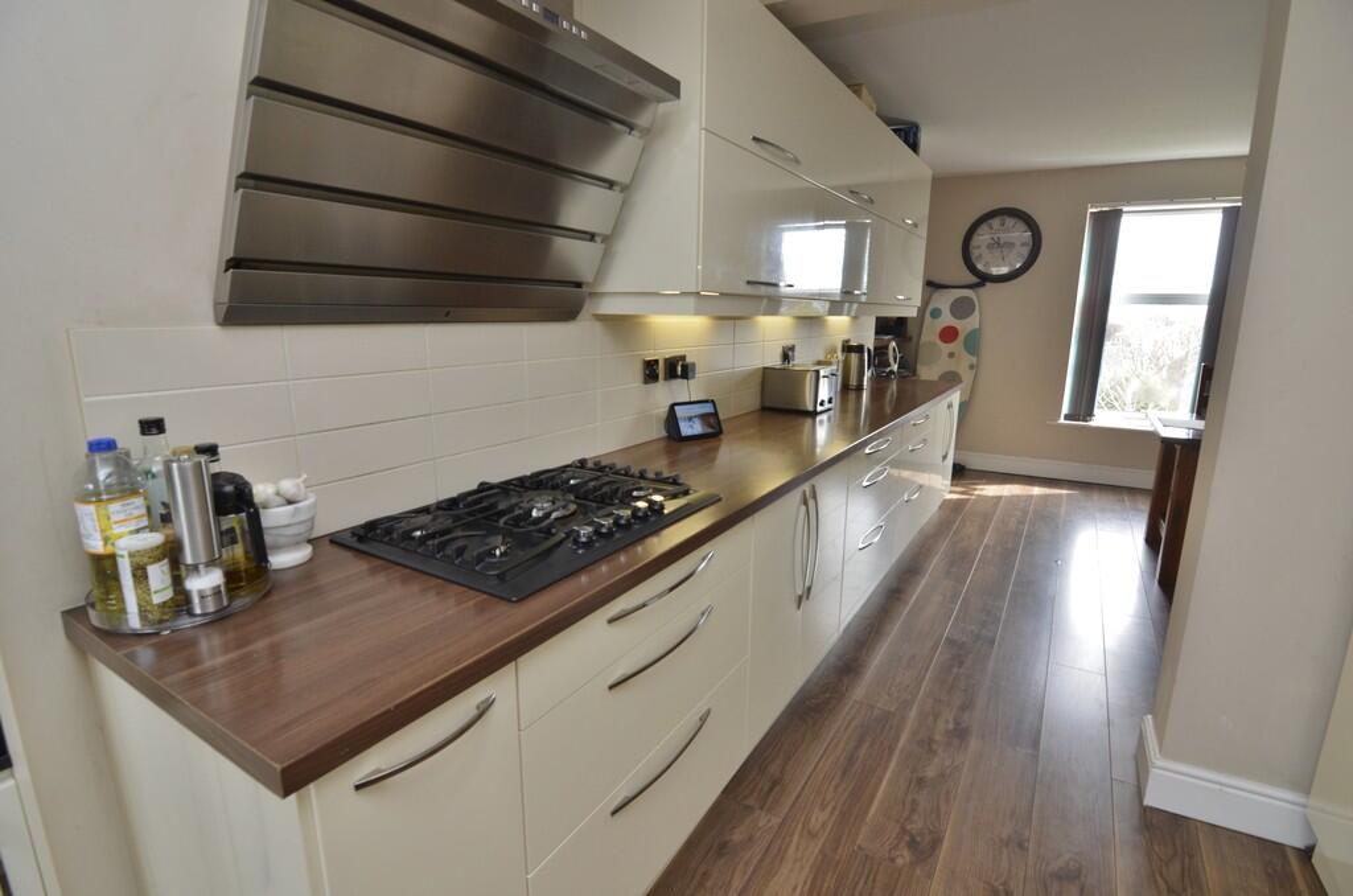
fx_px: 619
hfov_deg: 95.1
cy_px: 448
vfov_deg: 71.8
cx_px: 676
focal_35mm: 16
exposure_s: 1/60
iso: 400
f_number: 5.6
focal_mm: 11
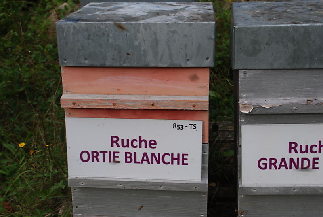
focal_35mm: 54
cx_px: 162
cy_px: 108
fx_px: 485
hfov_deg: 36.8
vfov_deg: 25.1
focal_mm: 36
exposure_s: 1/60
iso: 100
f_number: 8
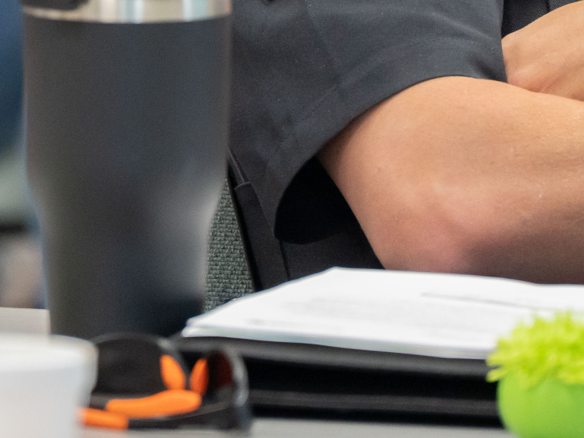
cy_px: -425
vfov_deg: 1.6
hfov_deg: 2.2
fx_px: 15283
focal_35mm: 906
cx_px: -201
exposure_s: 1/125
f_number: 2.8
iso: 640
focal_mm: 176
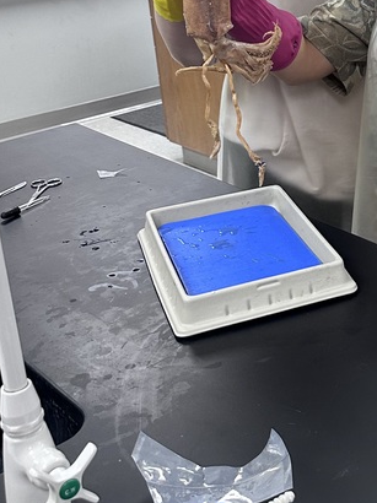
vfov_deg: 31.4
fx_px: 872
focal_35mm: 60
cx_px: 429
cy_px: 107
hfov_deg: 22.8
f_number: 1.78
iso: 200
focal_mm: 6.86
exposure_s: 1/60
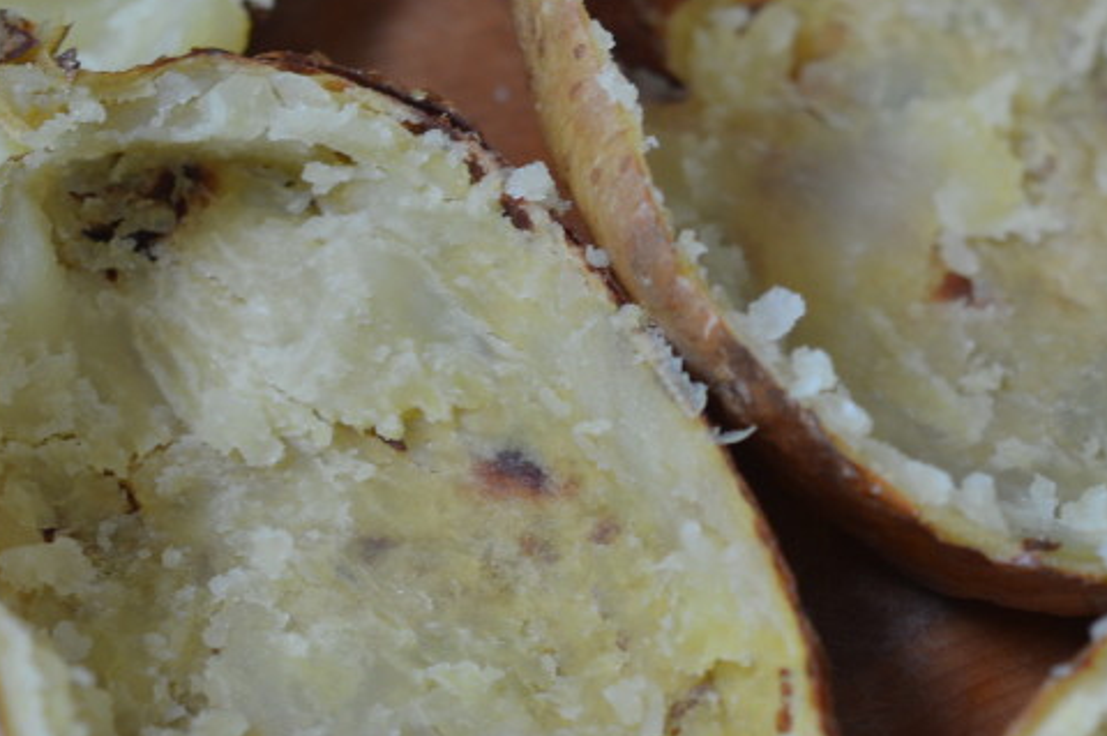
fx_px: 3932
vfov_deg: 10.7
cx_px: 1040
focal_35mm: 128
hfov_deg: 15.8
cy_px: 547
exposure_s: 1/60
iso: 400
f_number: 4
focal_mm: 40
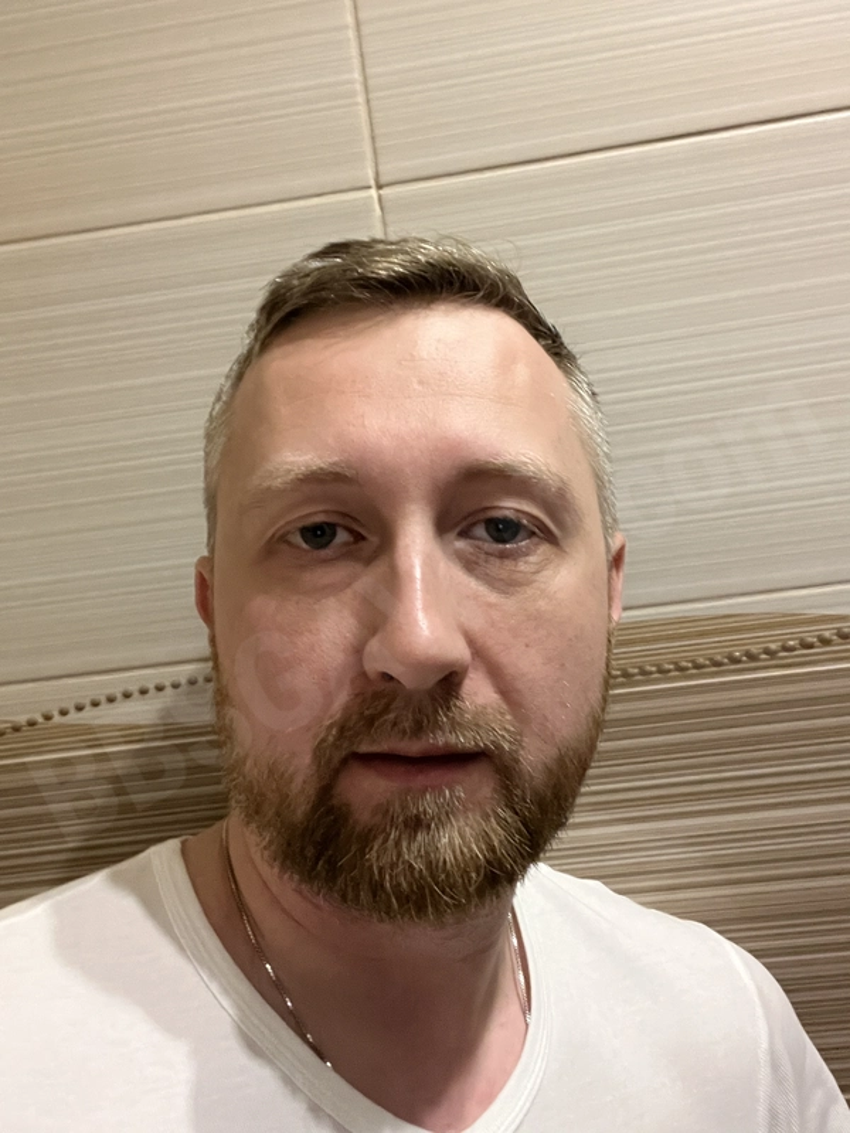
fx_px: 982
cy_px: 566
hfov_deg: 46.8
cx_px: 425
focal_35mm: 30
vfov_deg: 60.0
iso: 1000
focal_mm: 2.71
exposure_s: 1/17
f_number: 2.2
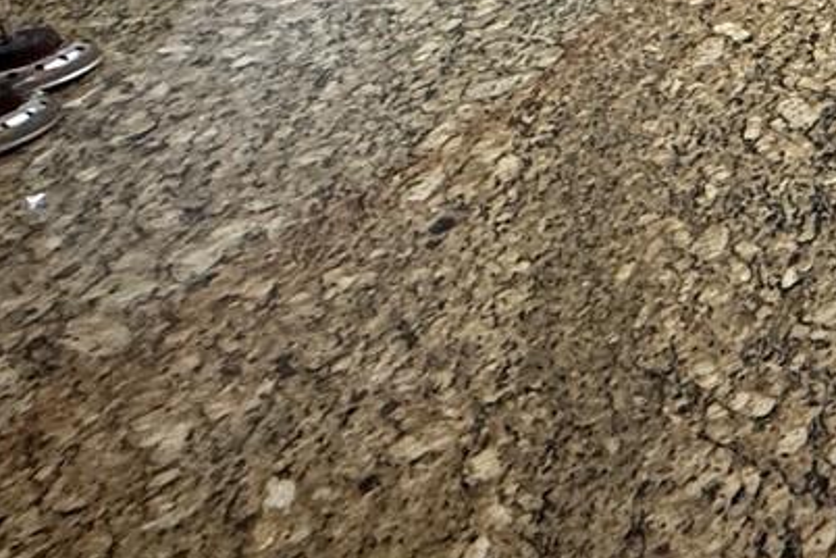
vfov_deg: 20.1
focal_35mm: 58
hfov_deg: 20.2
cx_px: 1610
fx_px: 1347
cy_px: -283
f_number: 2.2
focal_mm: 2.22
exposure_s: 1/60
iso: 200
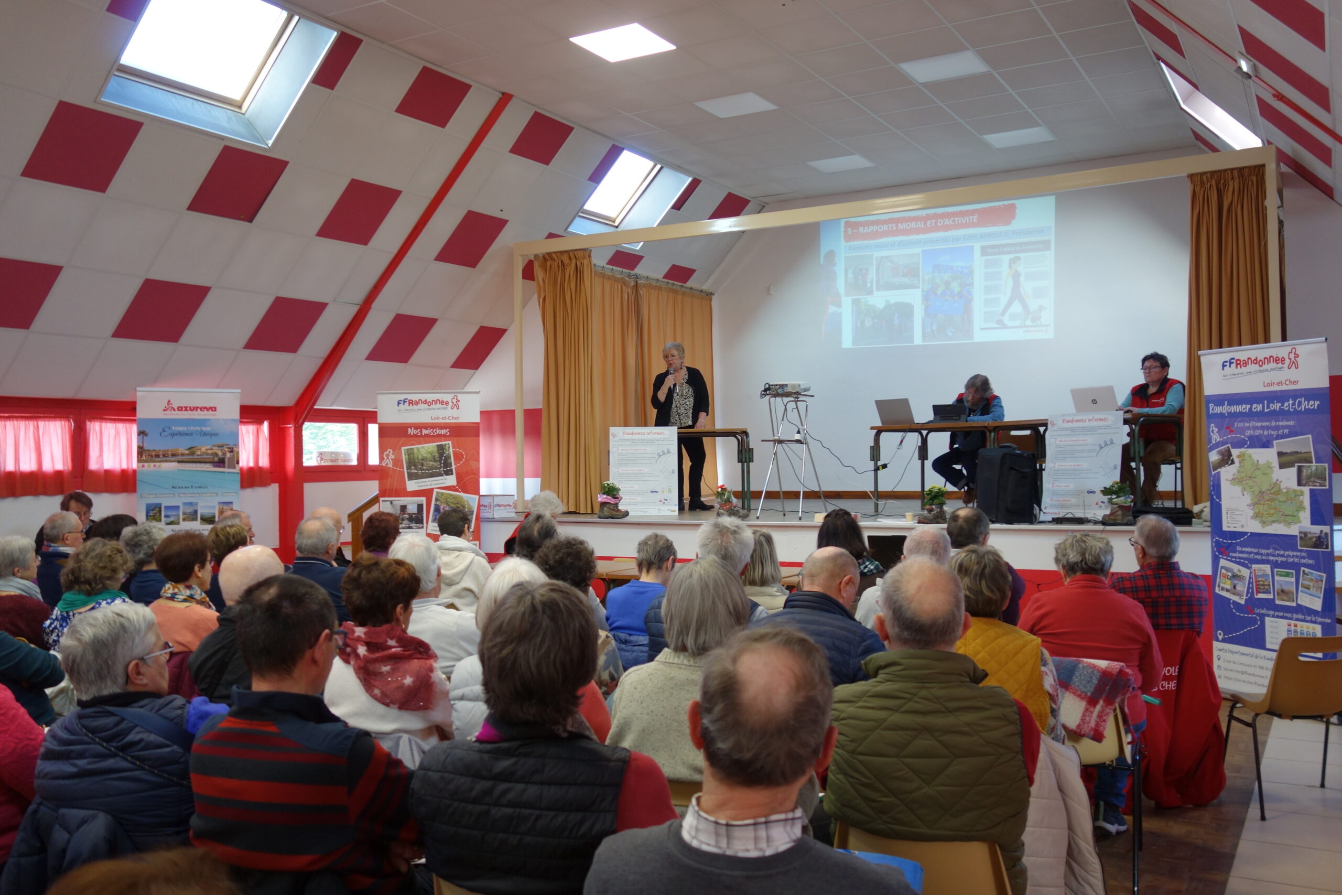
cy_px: 448
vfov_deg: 41.1
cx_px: 671
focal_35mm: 32
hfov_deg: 58.7
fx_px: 1193
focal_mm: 11.89
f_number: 2.2
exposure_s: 1/40
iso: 160
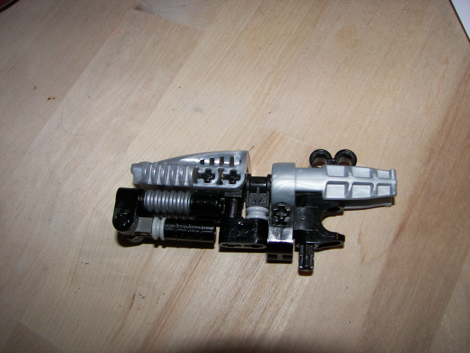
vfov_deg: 39.7
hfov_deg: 51.4
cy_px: 176
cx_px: 235
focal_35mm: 36
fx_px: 489
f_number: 2.8
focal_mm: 6
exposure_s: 1/30
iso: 100
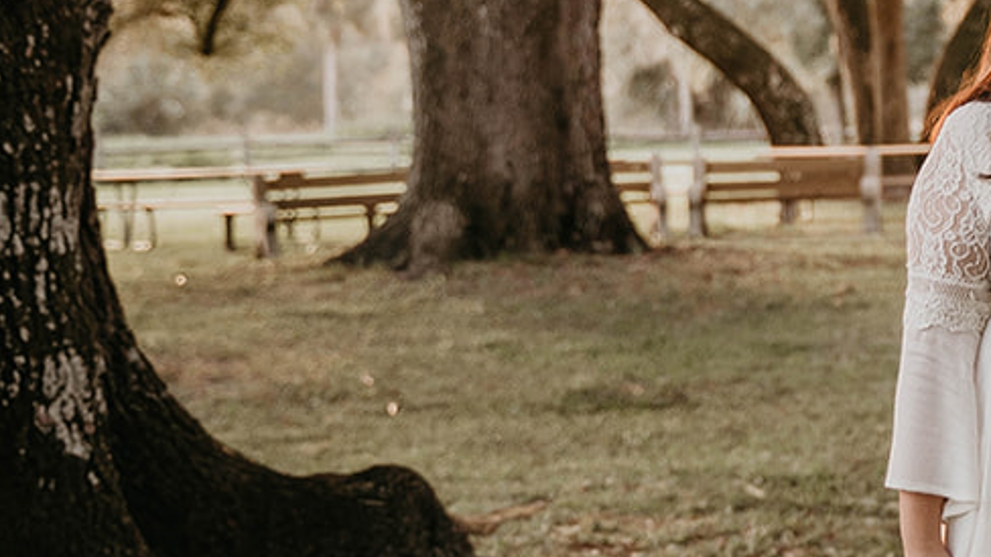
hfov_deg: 14.8
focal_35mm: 134
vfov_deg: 9.0
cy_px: 129
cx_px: 1511
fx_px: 3520
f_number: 2.8
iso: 640
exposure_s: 1/125
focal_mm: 39
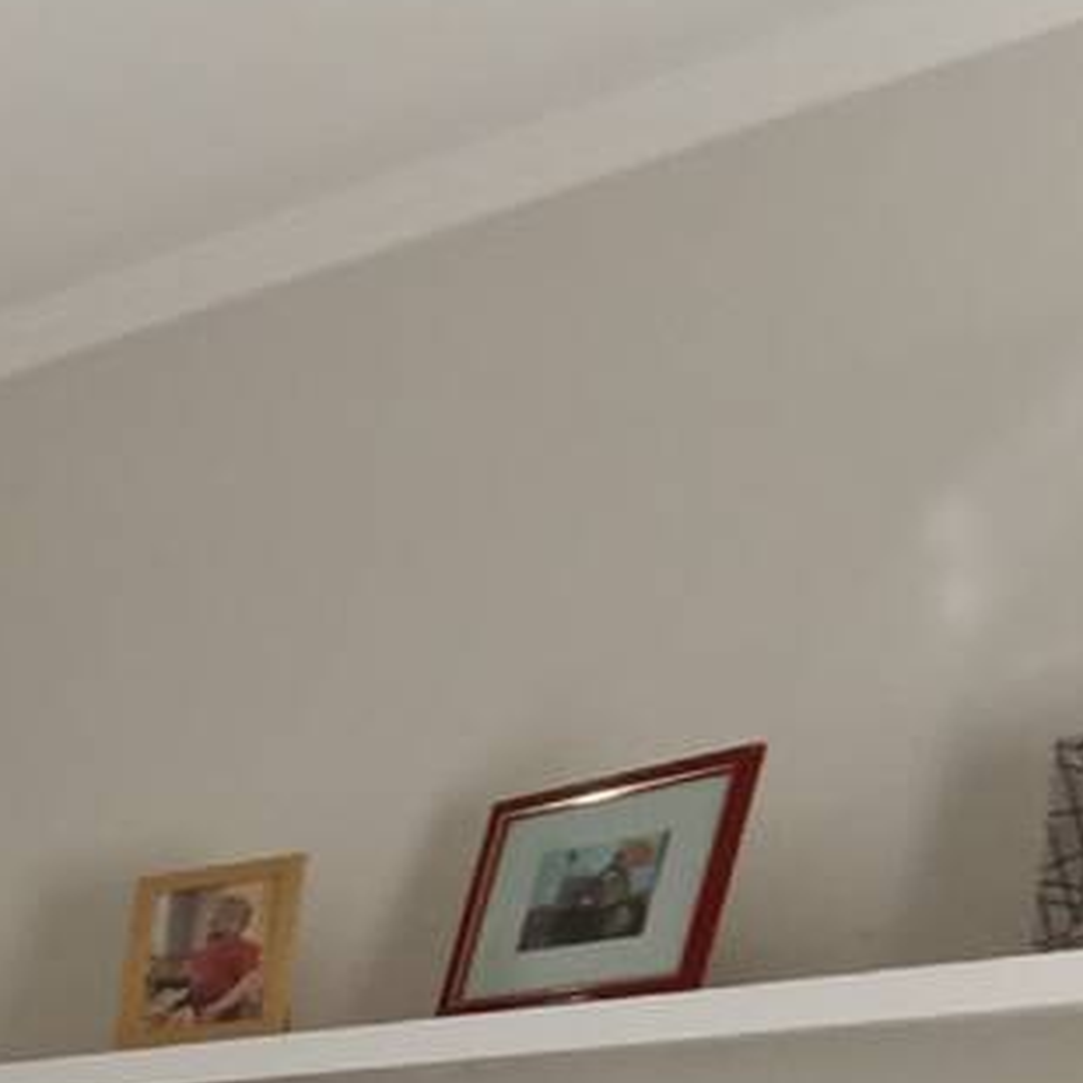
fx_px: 2336
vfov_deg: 24.5
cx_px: -1307
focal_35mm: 66
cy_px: 1171
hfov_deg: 16.4
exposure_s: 1/60
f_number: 2.2
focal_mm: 1.65
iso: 320
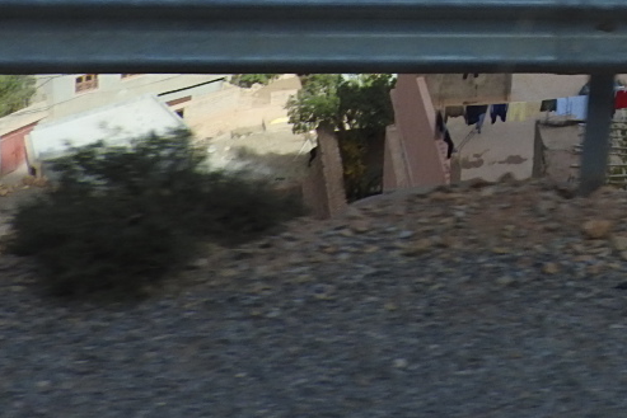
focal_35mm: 81
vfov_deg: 15.2
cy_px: -263
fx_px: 1411
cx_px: 893
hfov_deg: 21.7
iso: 100
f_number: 3.3
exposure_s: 1/800
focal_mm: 4.3
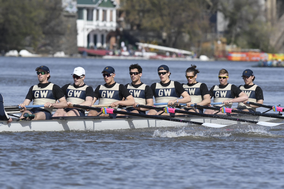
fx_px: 3550
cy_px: 94
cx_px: 142
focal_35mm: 450
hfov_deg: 4.6
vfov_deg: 3.1
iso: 400
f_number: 5
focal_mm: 300
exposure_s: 1/3200
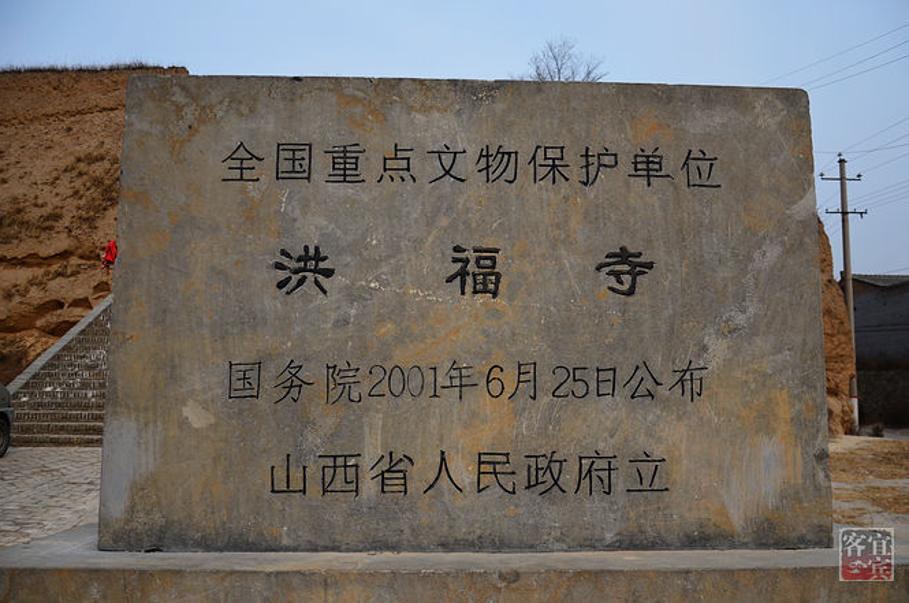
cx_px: 463
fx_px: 706
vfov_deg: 46.2
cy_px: 310
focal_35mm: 28
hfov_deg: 65.6
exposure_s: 1/1000
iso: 125
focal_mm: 18
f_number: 3.5
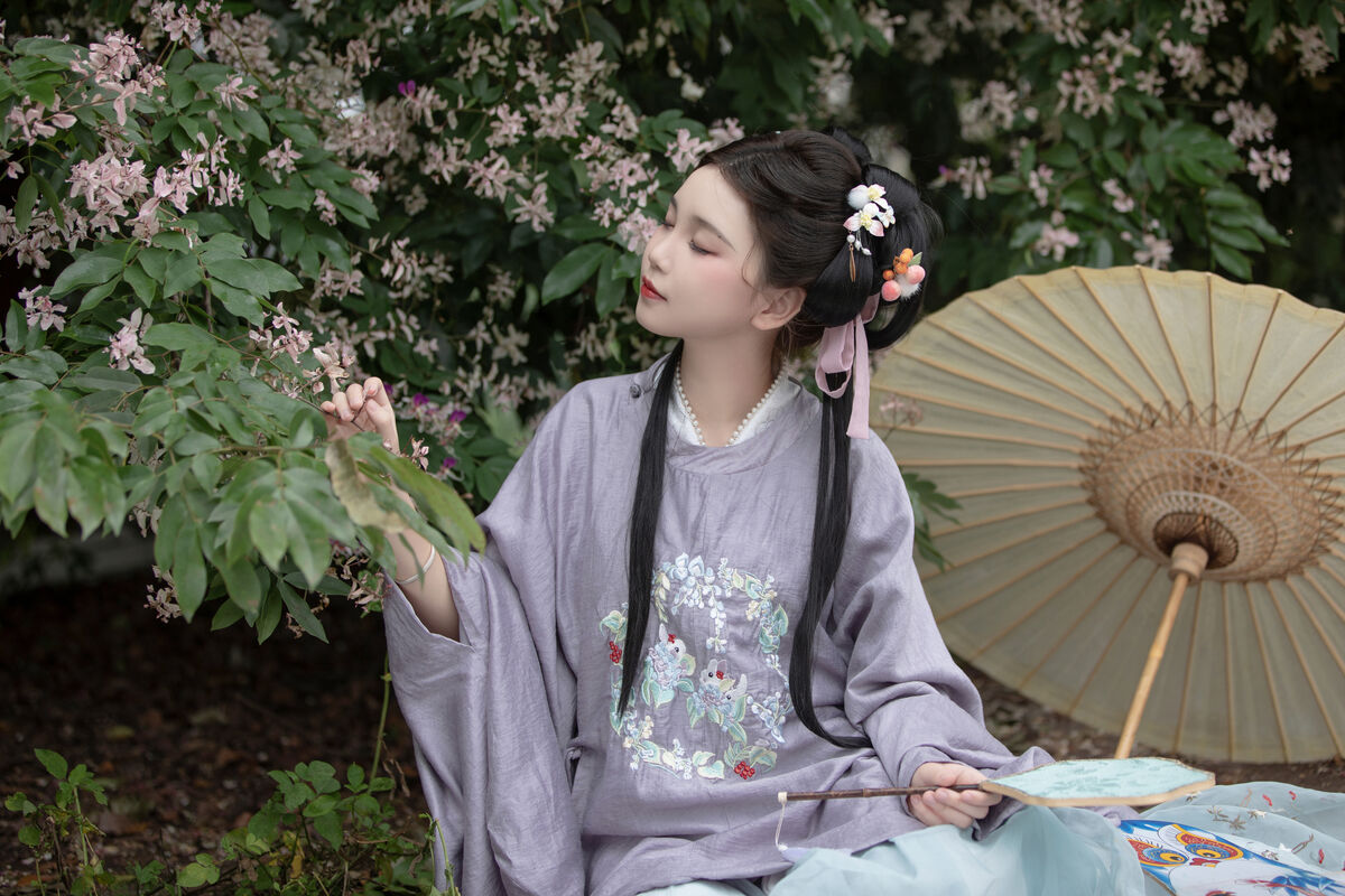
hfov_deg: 29.2
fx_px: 2578
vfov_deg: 19.7
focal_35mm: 69
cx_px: 672
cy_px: 448
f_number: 2.8
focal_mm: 70
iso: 160
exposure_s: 1/250
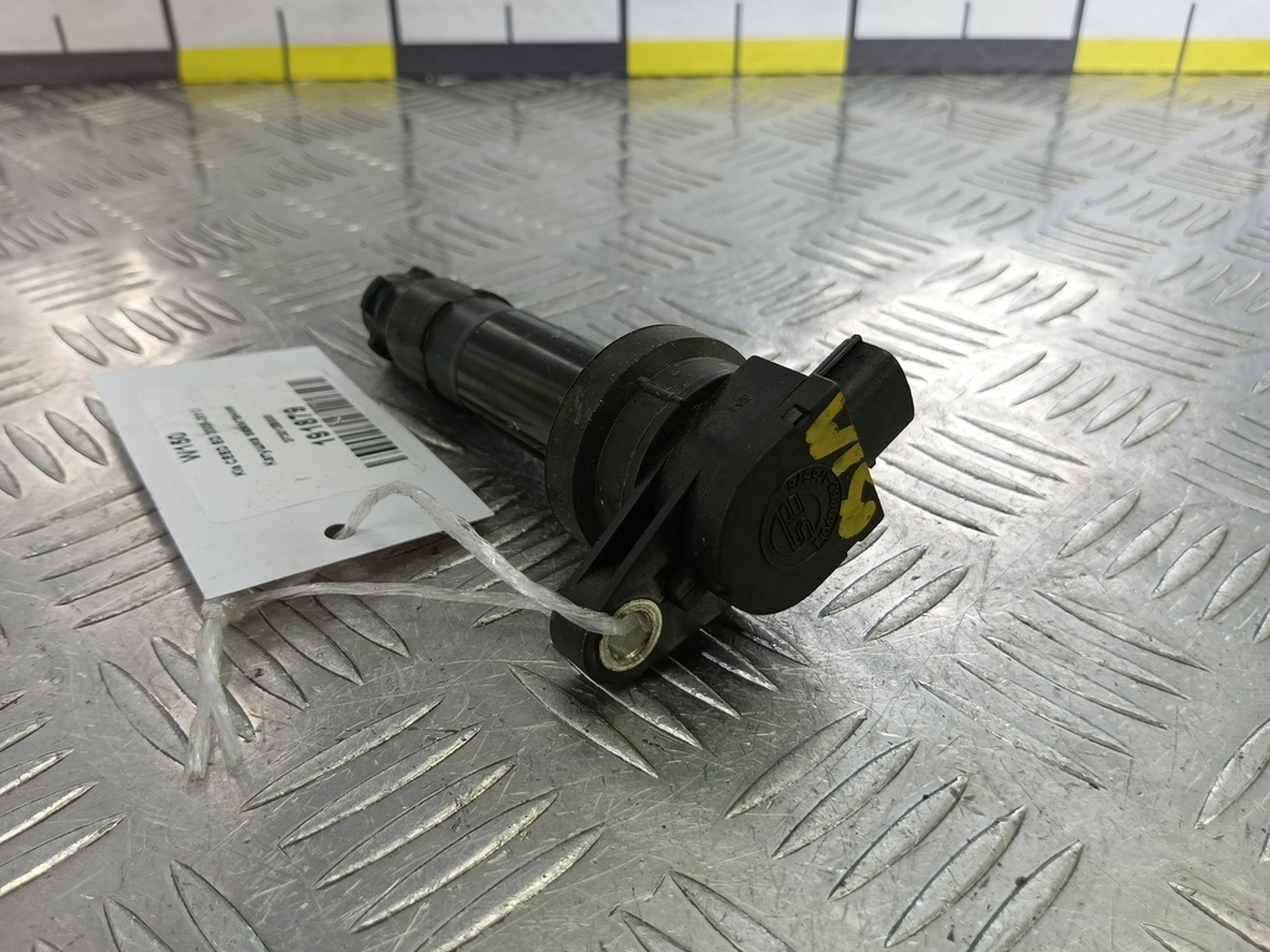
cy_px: 476
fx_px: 844
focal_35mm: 23
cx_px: 635
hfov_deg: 73.9
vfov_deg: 58.9
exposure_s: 1/100
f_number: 1.6
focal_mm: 4.11
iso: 124
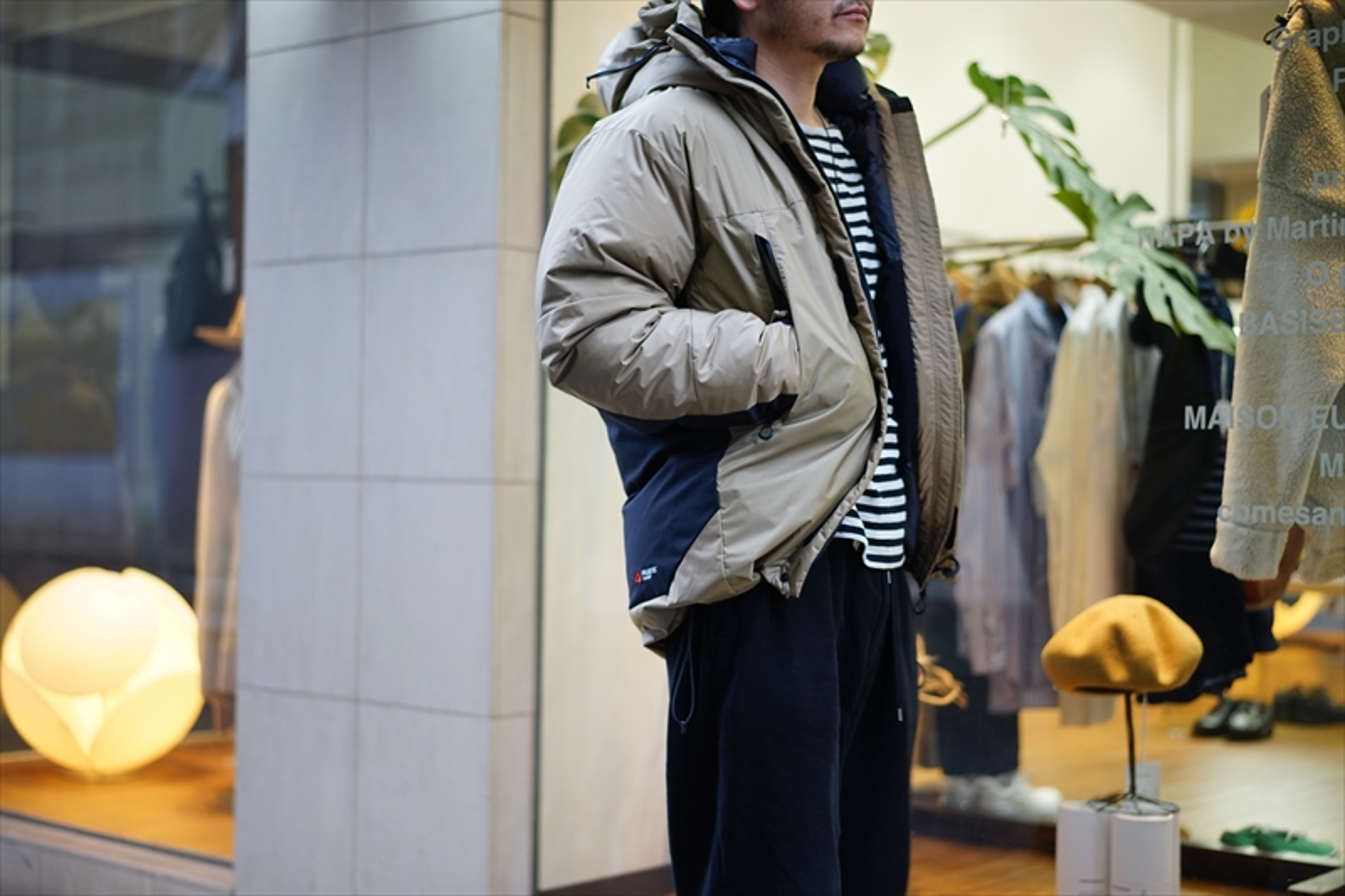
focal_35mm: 55
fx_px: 2054
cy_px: 448
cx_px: 672
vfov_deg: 24.6
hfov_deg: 36.3
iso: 250
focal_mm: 55
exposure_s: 1/60
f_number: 1.8
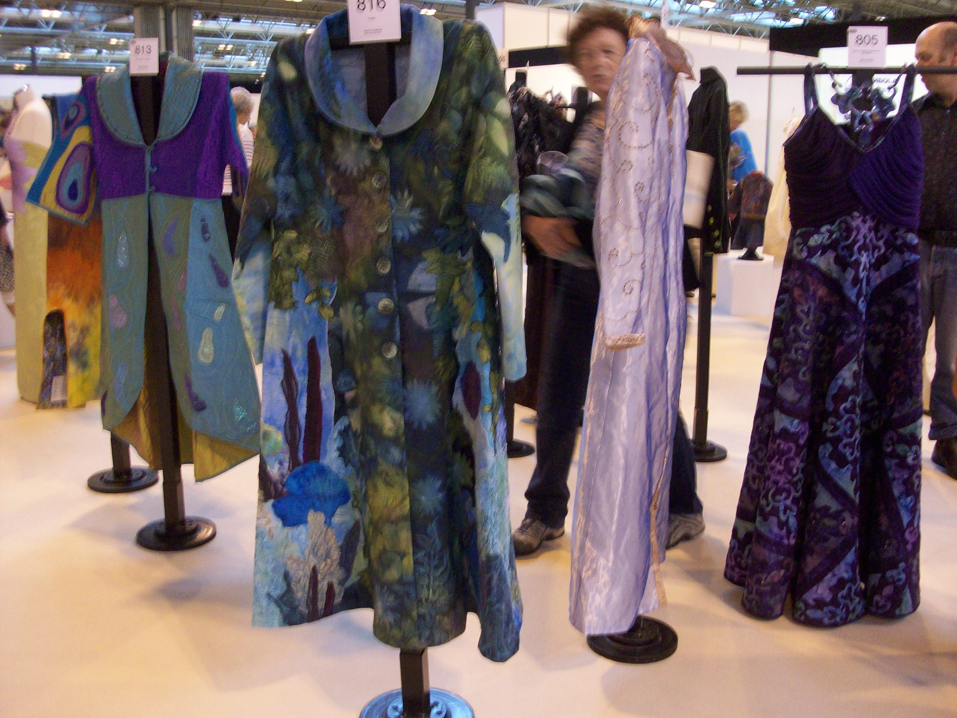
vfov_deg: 41.8
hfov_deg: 54.0
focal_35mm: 34
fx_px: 940
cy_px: 359
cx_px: 478
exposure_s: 1/12.5
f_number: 2.8
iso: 160
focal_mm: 5.7
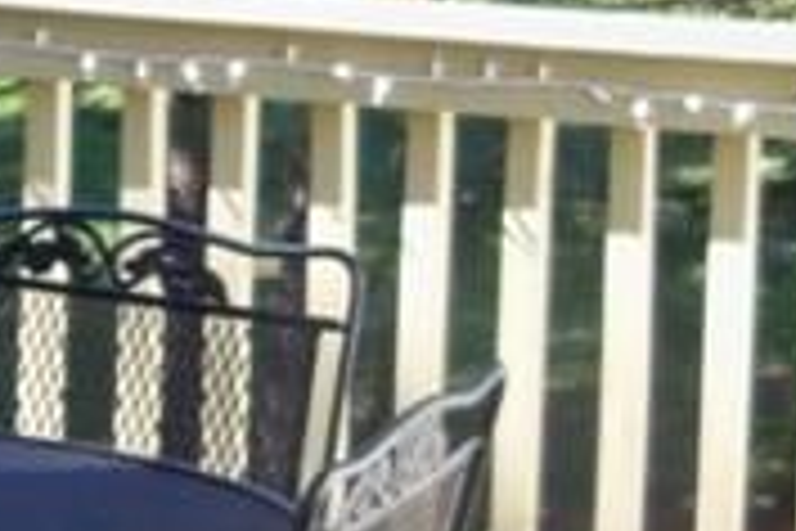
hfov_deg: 9.5
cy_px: 76
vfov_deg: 6.5
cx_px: -360
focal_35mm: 211
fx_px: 4665
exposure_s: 1/80
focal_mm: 6.2
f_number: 3.5
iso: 64
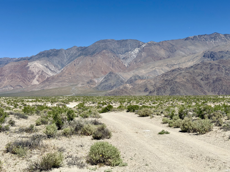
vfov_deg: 30.3
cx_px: 115
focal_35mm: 48
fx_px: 319
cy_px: 86
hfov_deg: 39.7
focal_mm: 6.76
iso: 64
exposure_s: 1/7874
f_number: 1.78
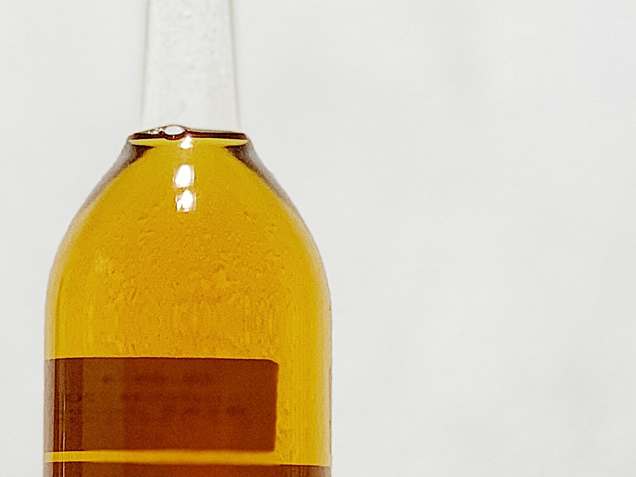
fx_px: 2793
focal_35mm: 152
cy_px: 348
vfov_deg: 9.8
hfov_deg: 13.0
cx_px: 182
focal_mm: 6
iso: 125
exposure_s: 1/80
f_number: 2.4
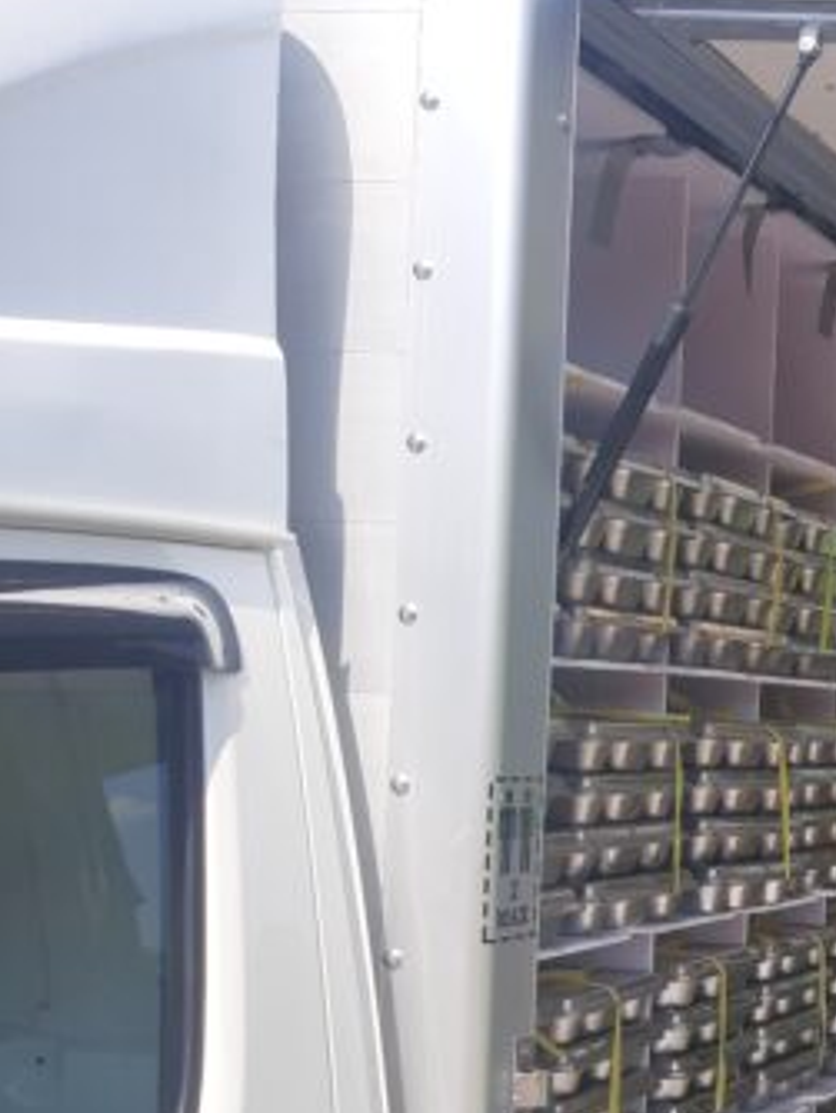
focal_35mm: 62
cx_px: 1222
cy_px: 758
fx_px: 1994
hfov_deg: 20.5
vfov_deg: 30.9
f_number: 1.7
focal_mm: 3.93
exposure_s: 1/809
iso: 40
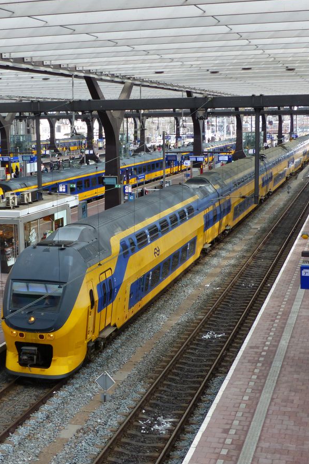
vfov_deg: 33.9
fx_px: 760
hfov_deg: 22.8
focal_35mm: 59
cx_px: 86
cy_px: 234
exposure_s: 1/100
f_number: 4
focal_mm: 7.6
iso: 100
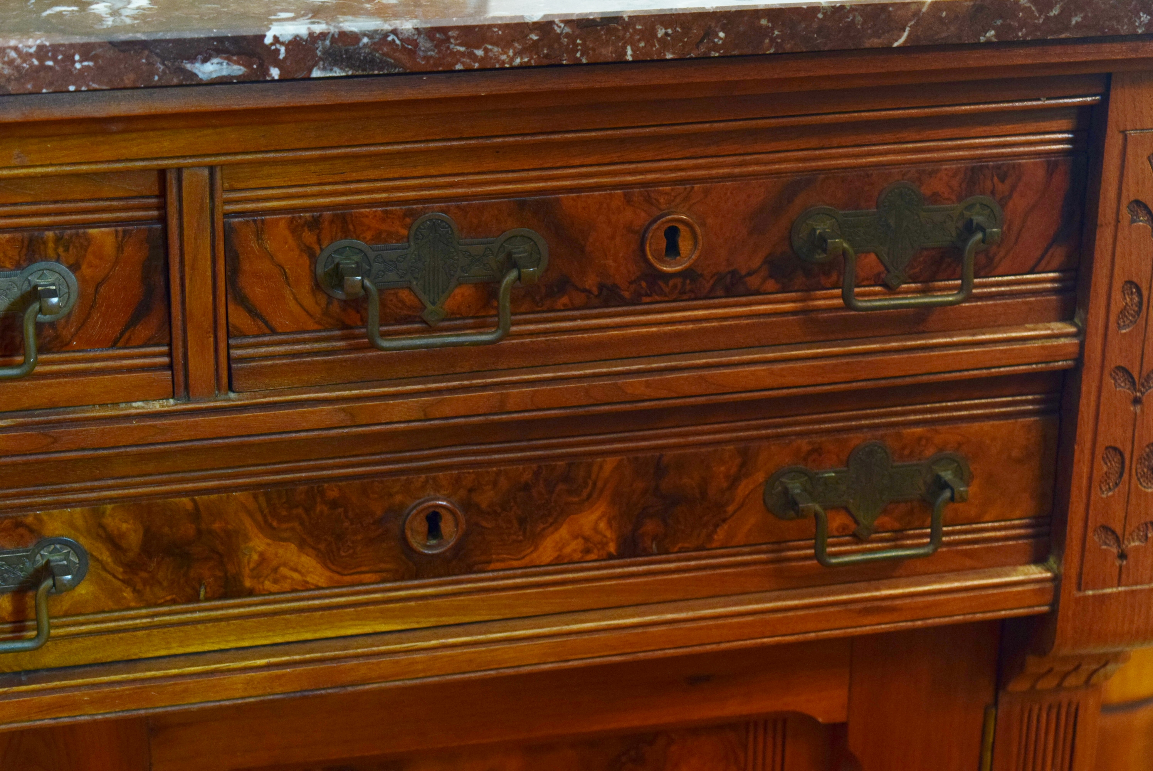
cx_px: 576
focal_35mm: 82
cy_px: 386
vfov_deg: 16.6
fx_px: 2644
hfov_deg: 24.6
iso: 1600
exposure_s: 1/13
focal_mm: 55
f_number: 5.6
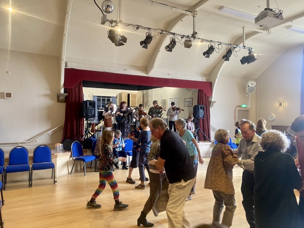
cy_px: 114
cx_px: 152
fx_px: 228
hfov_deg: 67.3
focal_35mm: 26
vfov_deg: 53.1
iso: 250
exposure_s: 1/50
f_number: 1.8
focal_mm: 4.25
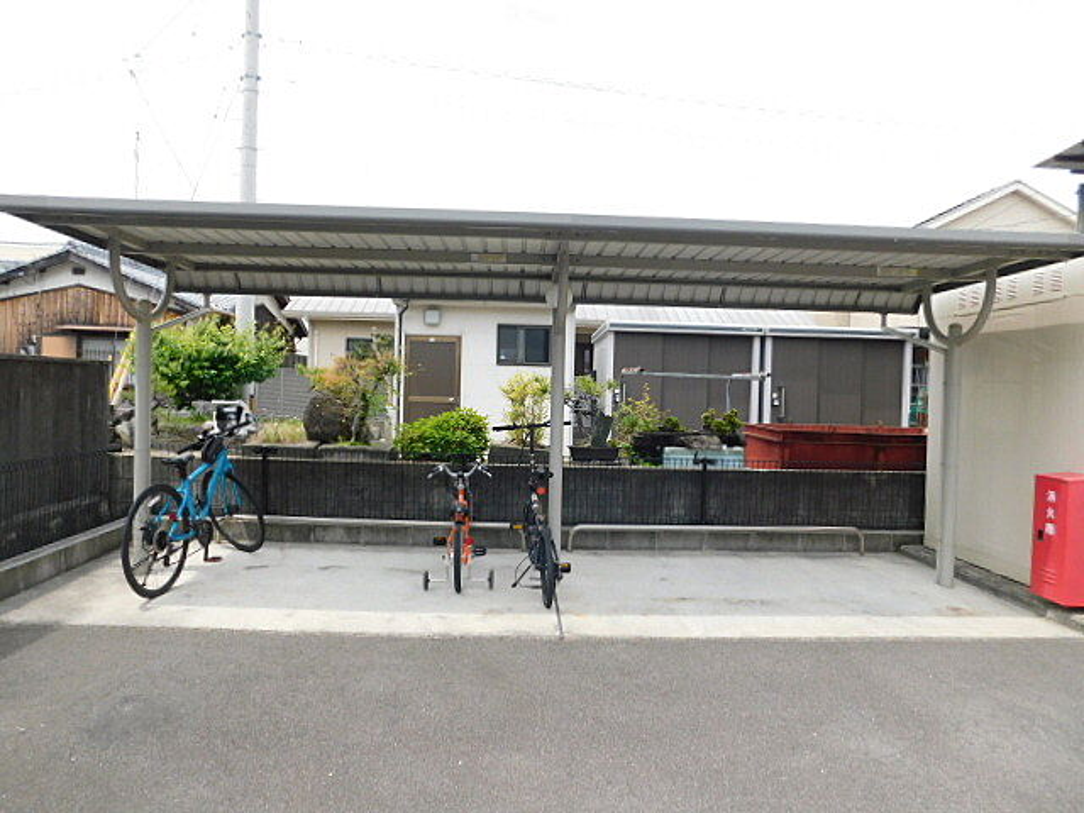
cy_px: 406
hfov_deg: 73.9
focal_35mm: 23
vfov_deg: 58.9
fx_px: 720
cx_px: 542
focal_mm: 4
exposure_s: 1/800
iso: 125
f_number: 3
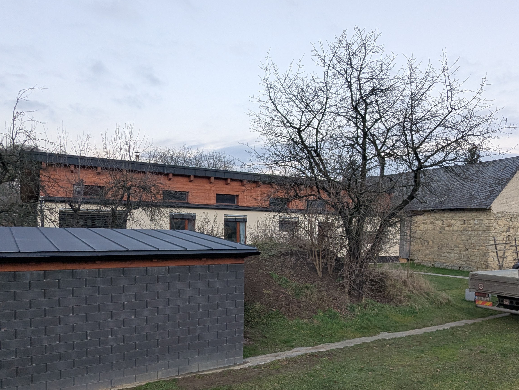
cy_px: 260
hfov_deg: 63.1
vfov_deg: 48.9
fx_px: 420
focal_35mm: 28
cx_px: 301
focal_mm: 2.35
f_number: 2.2
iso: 57
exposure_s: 1/50
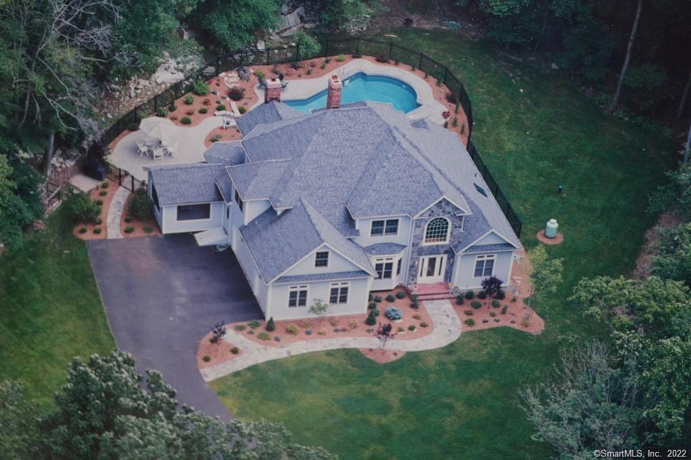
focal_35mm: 66
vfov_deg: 20.6
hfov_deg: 30.5
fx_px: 1266
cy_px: 230
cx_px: 346
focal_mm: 44
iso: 640
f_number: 5.3
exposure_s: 1/60
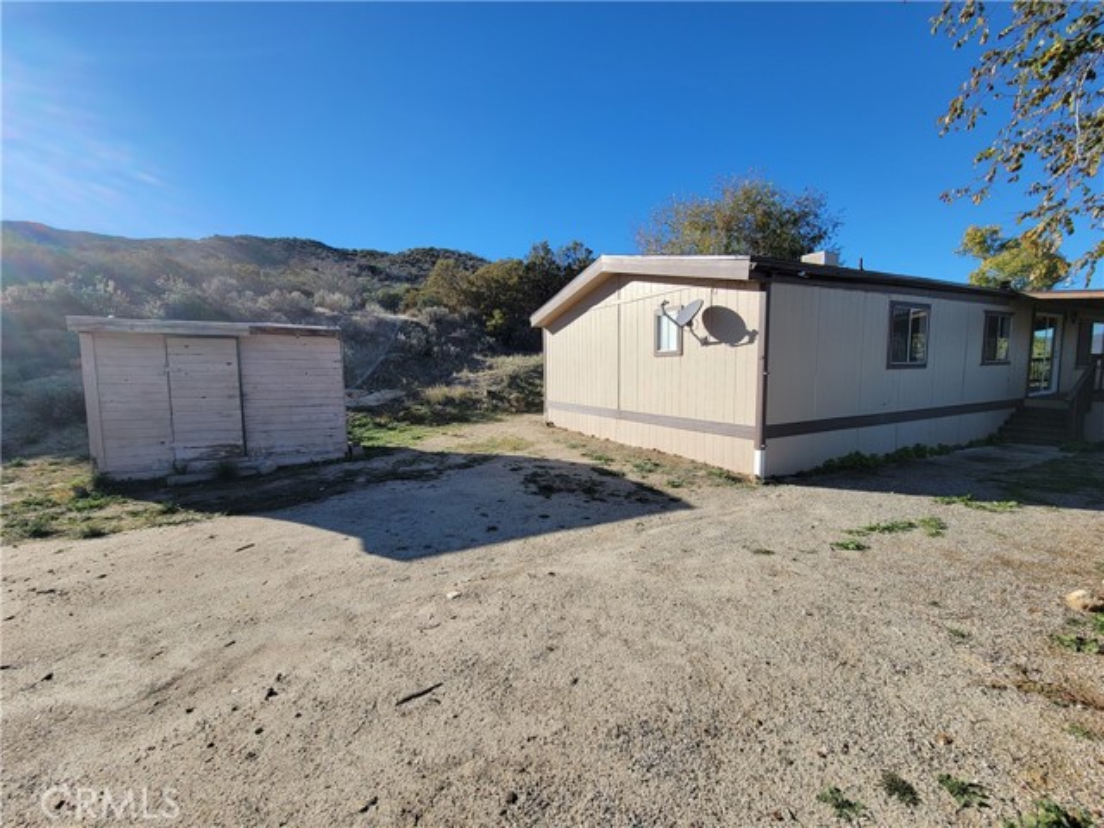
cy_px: 414
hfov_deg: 106.2
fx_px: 415
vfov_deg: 89.9
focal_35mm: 13
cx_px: 552
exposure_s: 1/1461
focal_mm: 2.2
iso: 50
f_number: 2.2
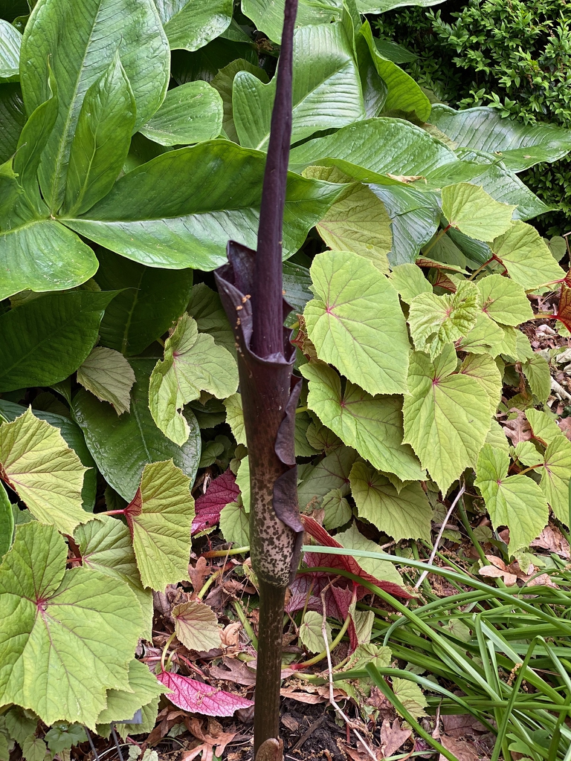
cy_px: 380
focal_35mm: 52
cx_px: 286
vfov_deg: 36.8
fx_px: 1144
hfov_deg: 28.0
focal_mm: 6
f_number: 2
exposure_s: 1/122
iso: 25
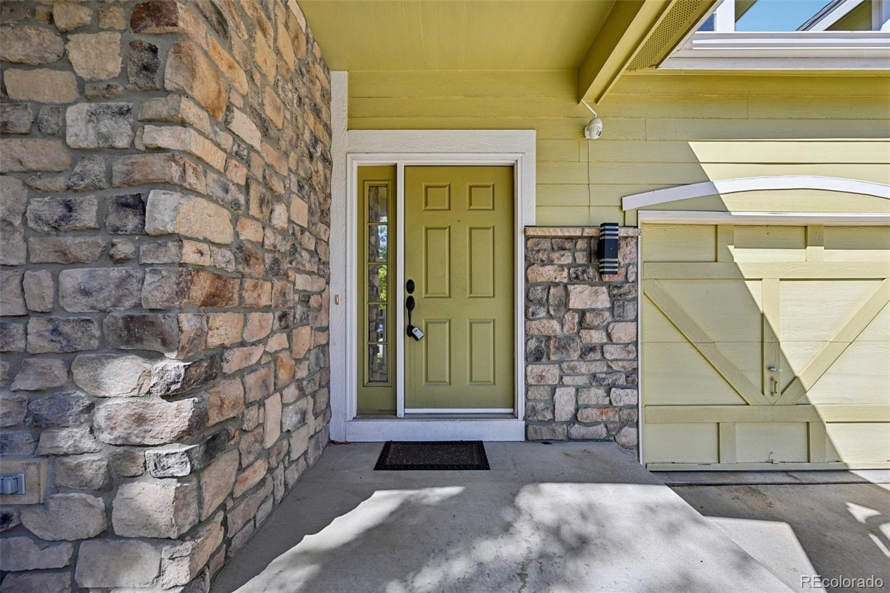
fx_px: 346
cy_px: 296
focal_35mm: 14
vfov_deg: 81.2
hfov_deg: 104.3
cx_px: 445
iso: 64
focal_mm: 14
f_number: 8
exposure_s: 1/100
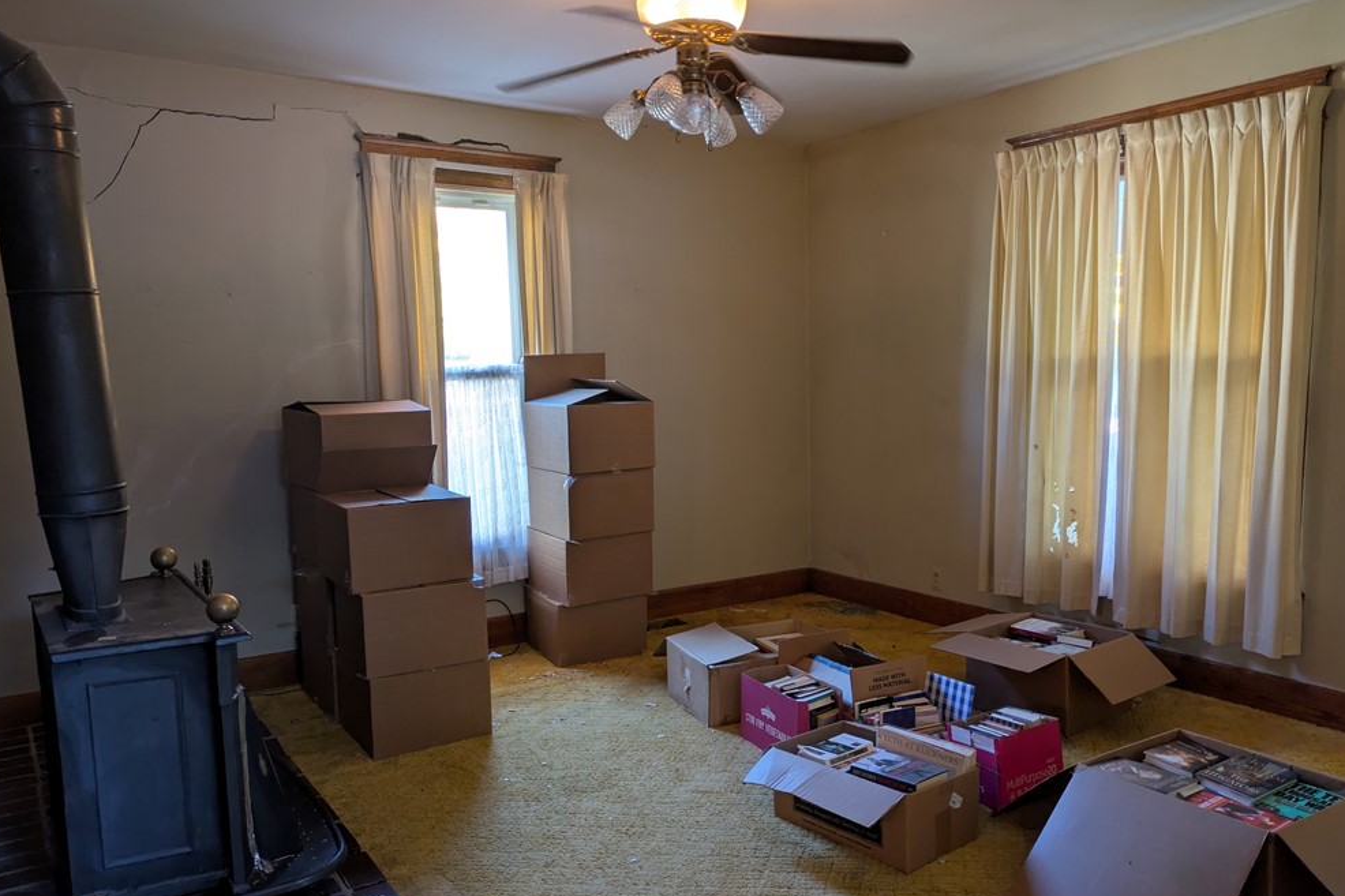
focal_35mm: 27
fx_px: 1009
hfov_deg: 67.4
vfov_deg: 47.9
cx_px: 683
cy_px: 479
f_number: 1.89
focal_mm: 5.43
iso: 114
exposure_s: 1/40
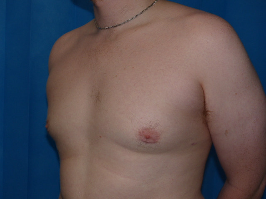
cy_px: 100
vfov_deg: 29.1
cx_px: 133
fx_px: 384
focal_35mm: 50
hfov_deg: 38.2
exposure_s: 1/250
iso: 100
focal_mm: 9.1
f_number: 2.8
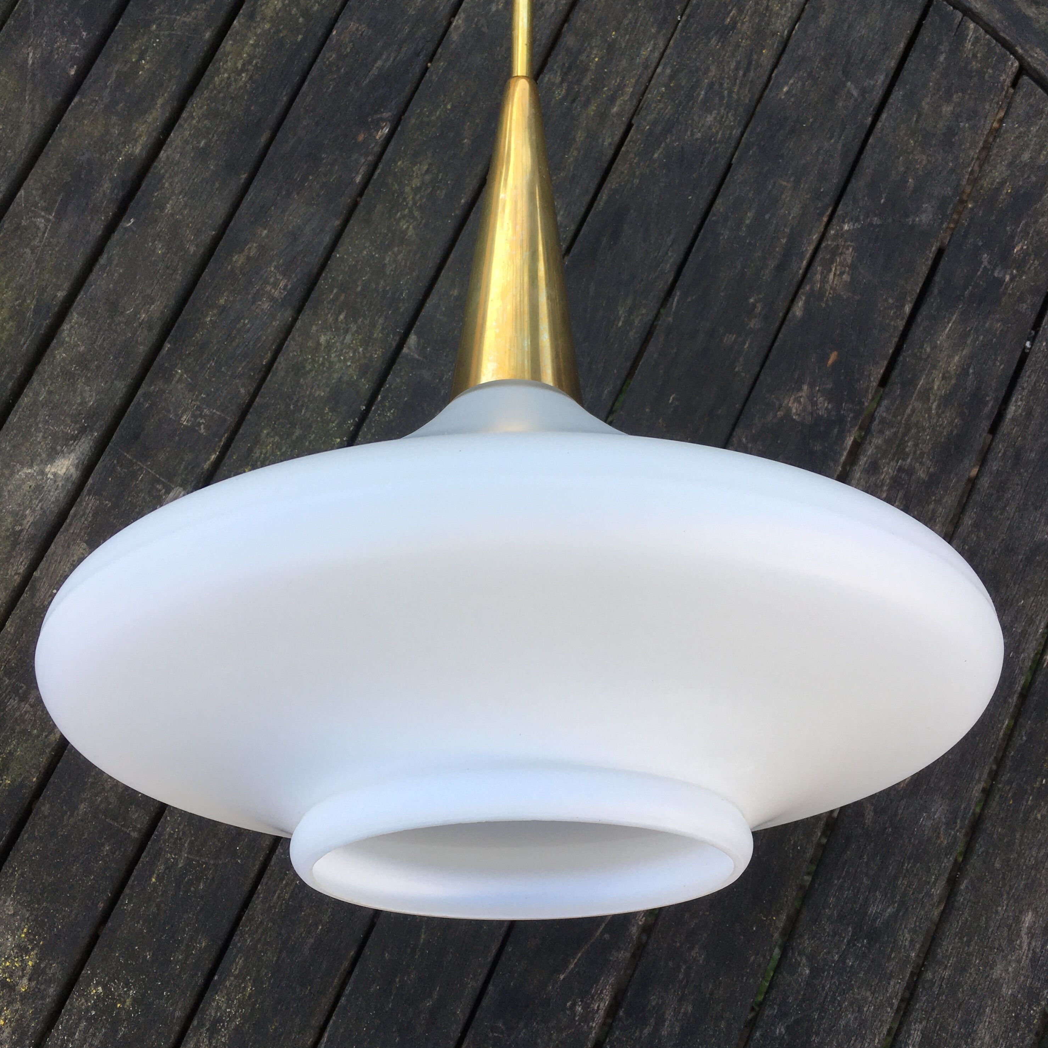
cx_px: 514
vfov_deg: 47.2
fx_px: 1199
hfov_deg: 47.2
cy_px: 490
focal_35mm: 35
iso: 25
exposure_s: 1/164
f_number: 2.2
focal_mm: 4.15
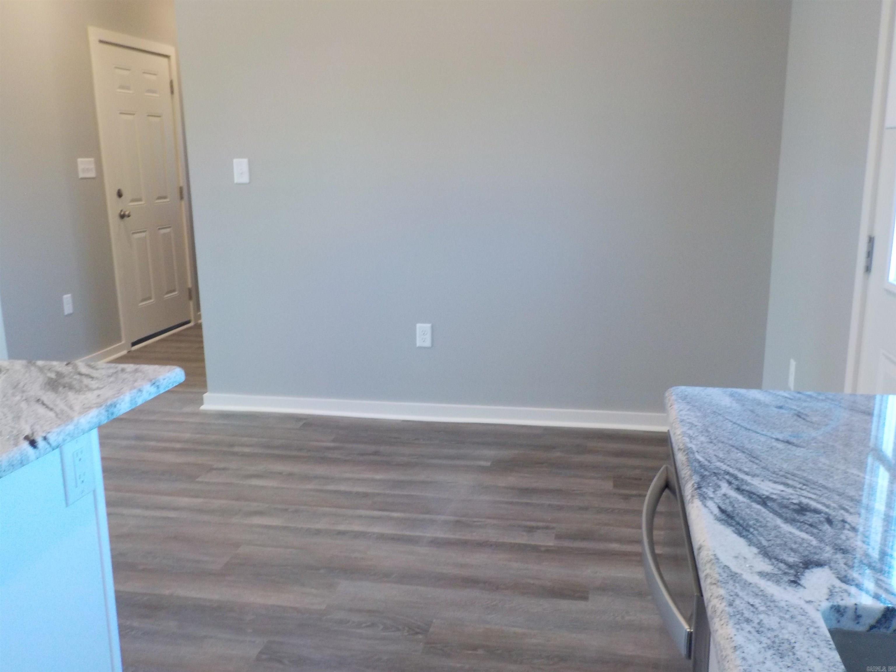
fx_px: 777
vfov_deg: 46.8
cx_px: 448
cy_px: 336
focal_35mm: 30
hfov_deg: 60.0
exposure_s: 1/30
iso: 200
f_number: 3.3
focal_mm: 4.1
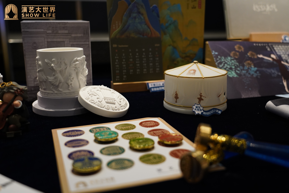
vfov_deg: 35.9
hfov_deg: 51.9
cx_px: 144
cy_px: 96
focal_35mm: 37
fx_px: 297
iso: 2500
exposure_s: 1/125
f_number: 4
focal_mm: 37
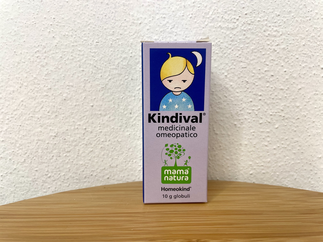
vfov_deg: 53.1
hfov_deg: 67.3
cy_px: 121
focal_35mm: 26
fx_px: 243
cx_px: 162
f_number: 1.6
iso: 100
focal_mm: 4.2
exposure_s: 1/100
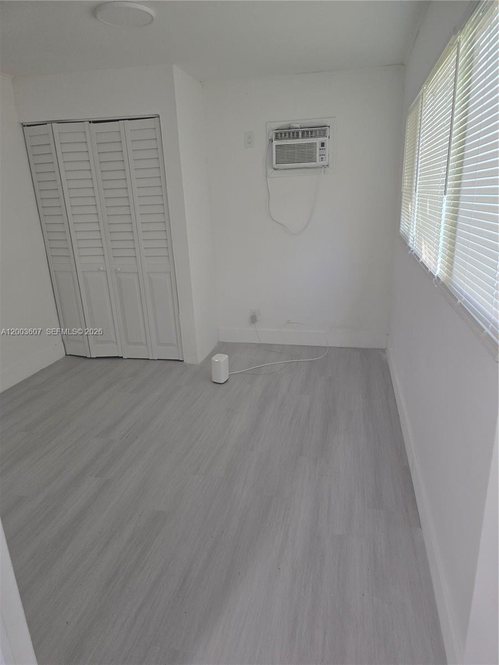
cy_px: 332
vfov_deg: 73.9
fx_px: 442
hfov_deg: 58.9
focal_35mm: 23
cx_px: 250
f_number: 1.7
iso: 640
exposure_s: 1/120
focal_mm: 6.3
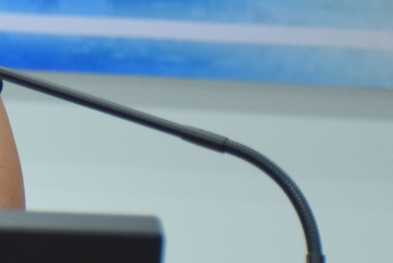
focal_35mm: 382
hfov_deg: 5.3
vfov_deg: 3.6
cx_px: -479
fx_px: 4173
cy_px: -291
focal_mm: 48
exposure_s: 1/80
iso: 900
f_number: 4.5
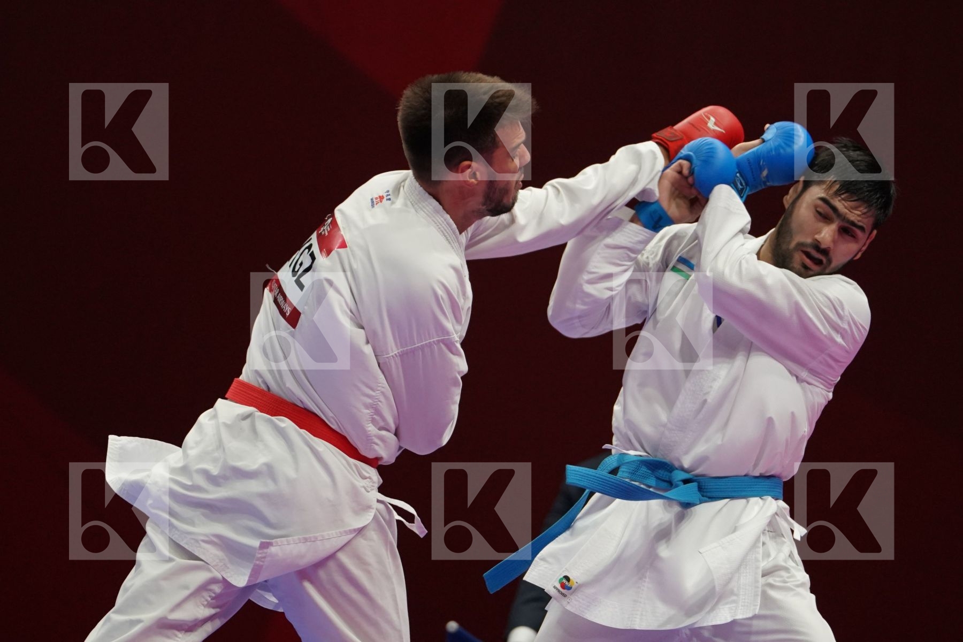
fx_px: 11234
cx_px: 482
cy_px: 321
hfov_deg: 4.9
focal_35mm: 420
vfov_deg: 3.3
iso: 2500
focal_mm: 280
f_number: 4
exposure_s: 1/1000
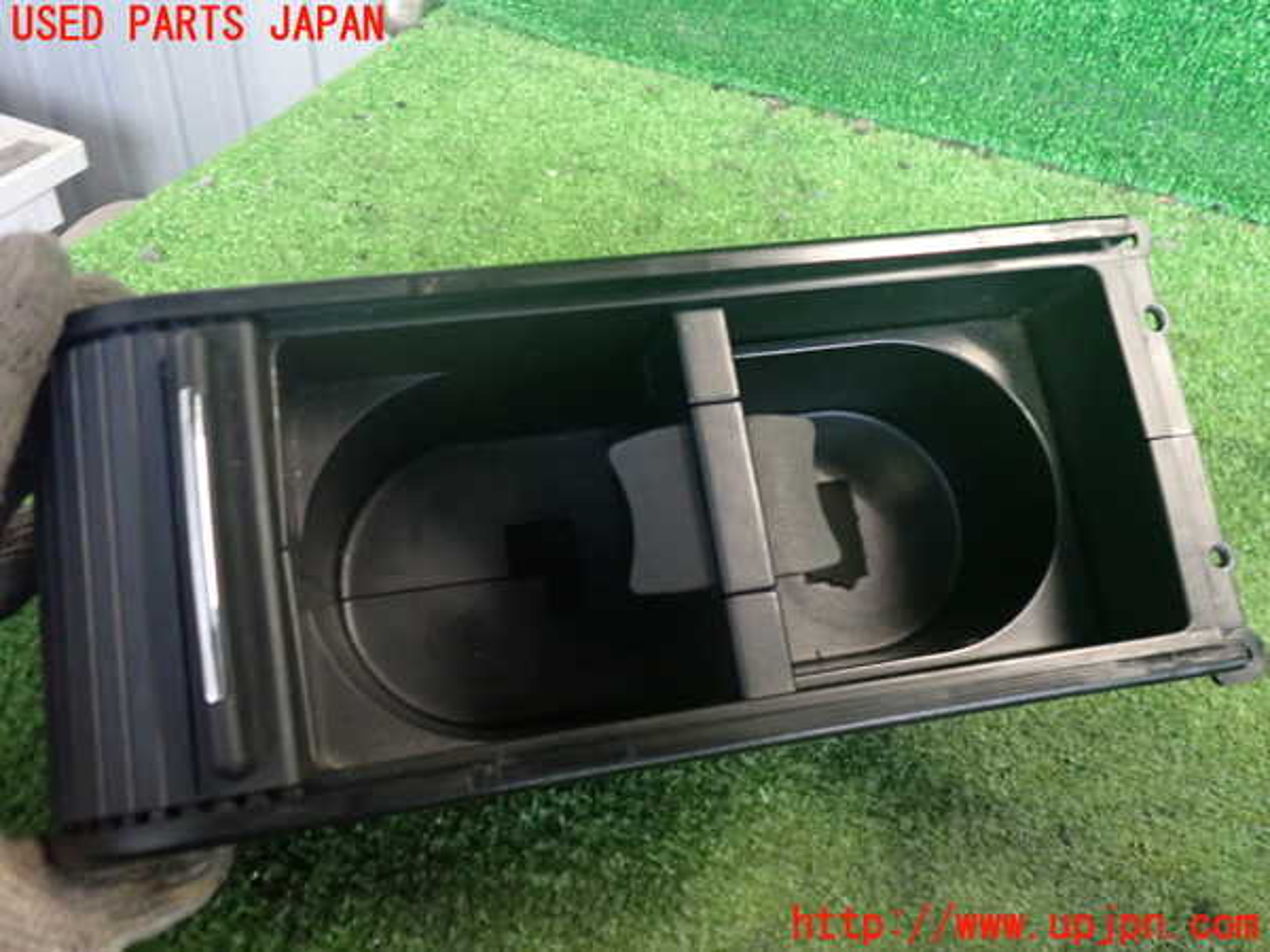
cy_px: 476
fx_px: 1101
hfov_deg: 60.0
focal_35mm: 30
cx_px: 635
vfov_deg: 46.8
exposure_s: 1/30
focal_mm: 5.4
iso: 640
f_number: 2.3
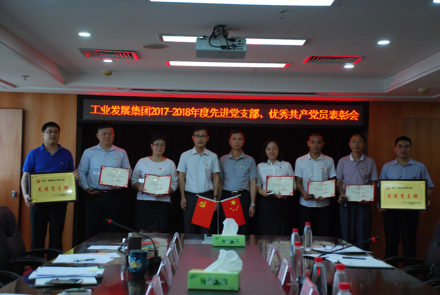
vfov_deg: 22.7
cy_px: 148
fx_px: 735
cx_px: 220
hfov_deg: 33.3
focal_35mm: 60
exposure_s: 1/30
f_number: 4.5
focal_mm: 40
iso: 800
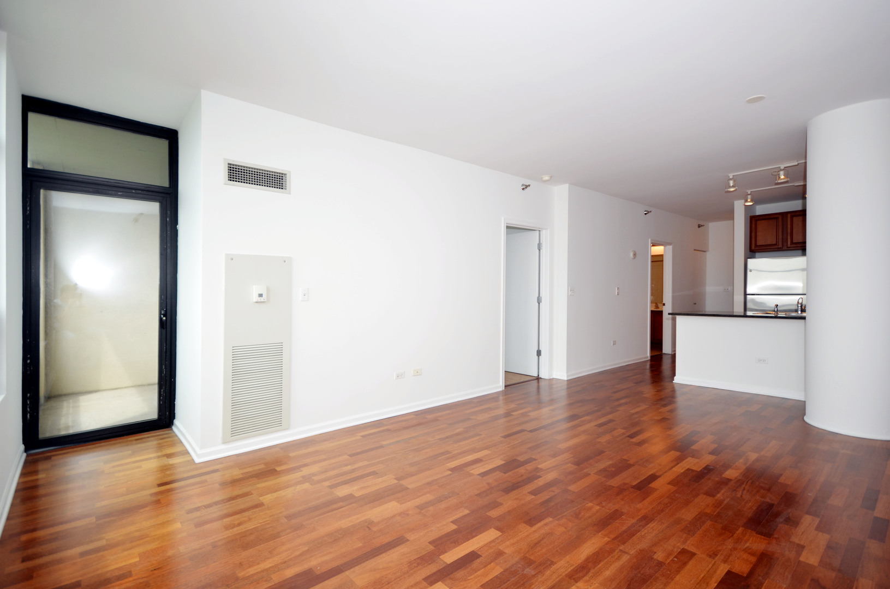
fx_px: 426
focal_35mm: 17
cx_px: 445
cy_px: 294
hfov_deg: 92.6
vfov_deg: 69.4
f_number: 4.2
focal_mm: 11.5
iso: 220
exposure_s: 1/60
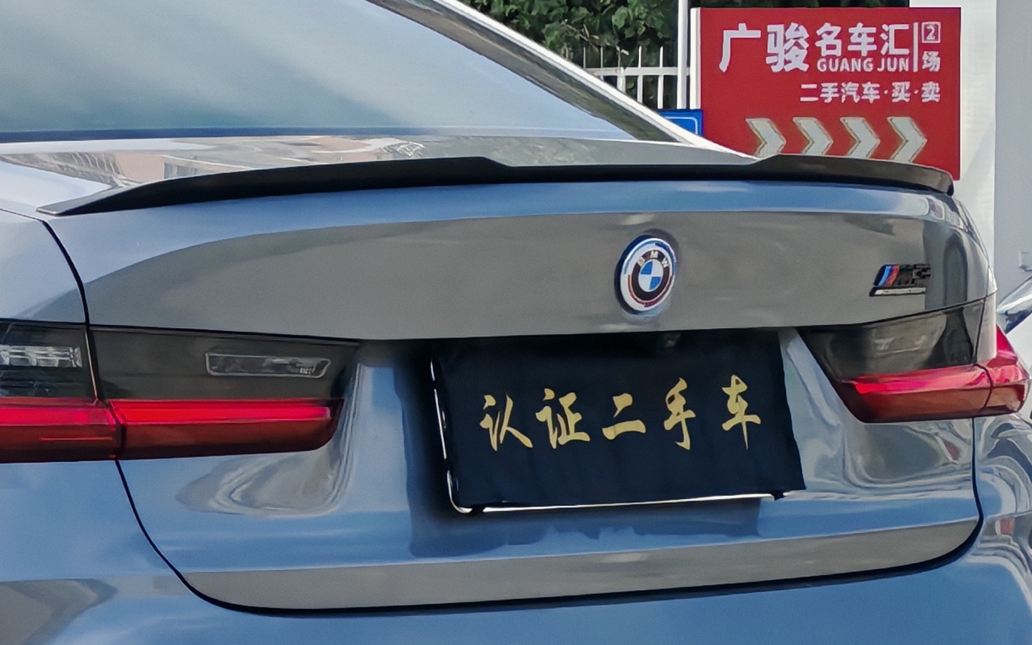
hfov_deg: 11.9
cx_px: -255
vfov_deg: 7.7
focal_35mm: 171
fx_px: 4810
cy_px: 506
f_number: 1.95
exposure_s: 1/900
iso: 50
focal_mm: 5.52
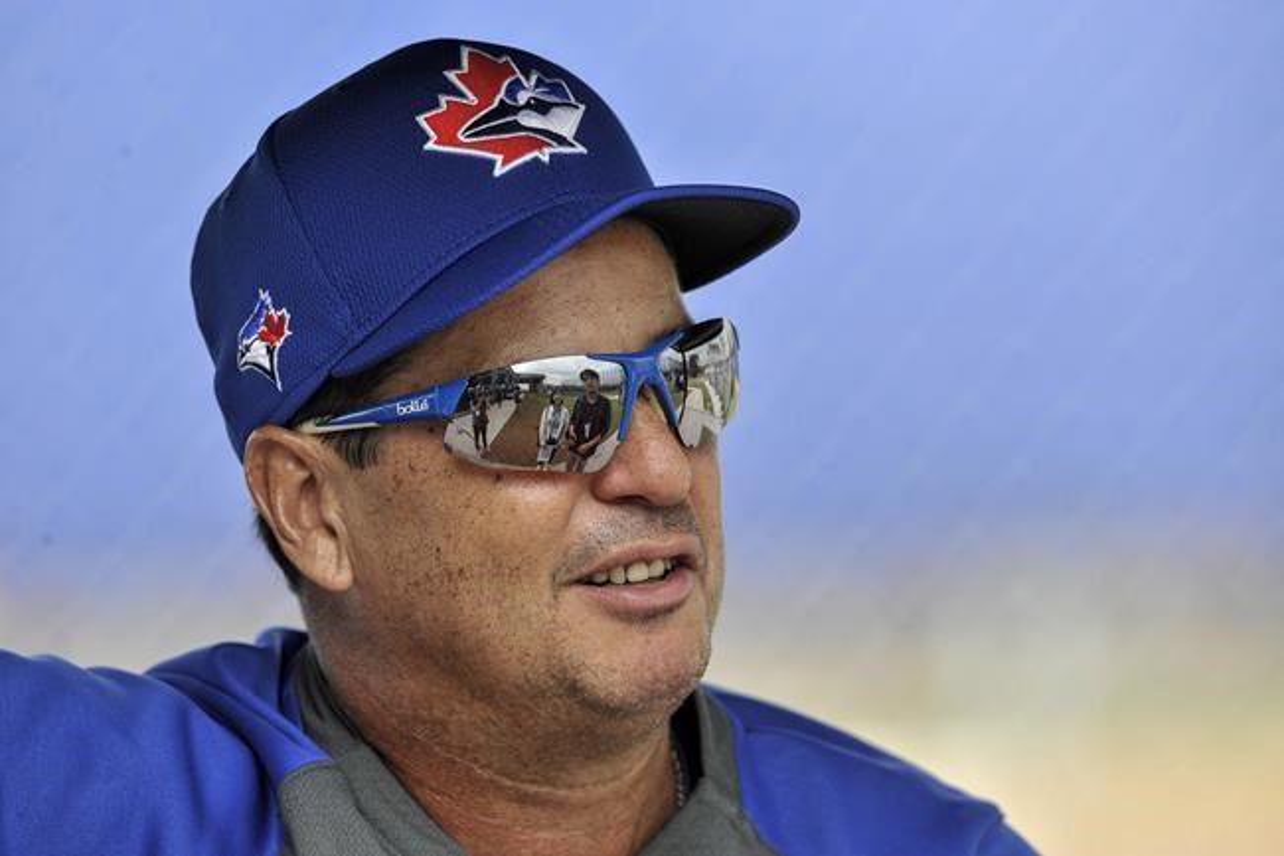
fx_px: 14262
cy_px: 428
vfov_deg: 3.4
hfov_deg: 5.2
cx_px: 642
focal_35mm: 400
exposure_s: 1/1250
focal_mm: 400
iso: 640
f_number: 4.5
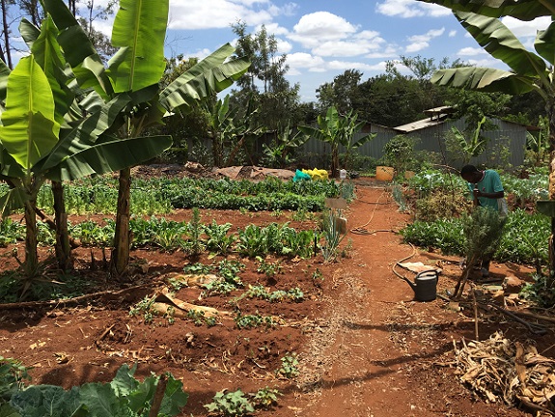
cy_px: 208
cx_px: 278
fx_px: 465
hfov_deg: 61.6
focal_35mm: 29
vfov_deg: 48.3
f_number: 2.2
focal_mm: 4.15
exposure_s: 1/1241
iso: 25
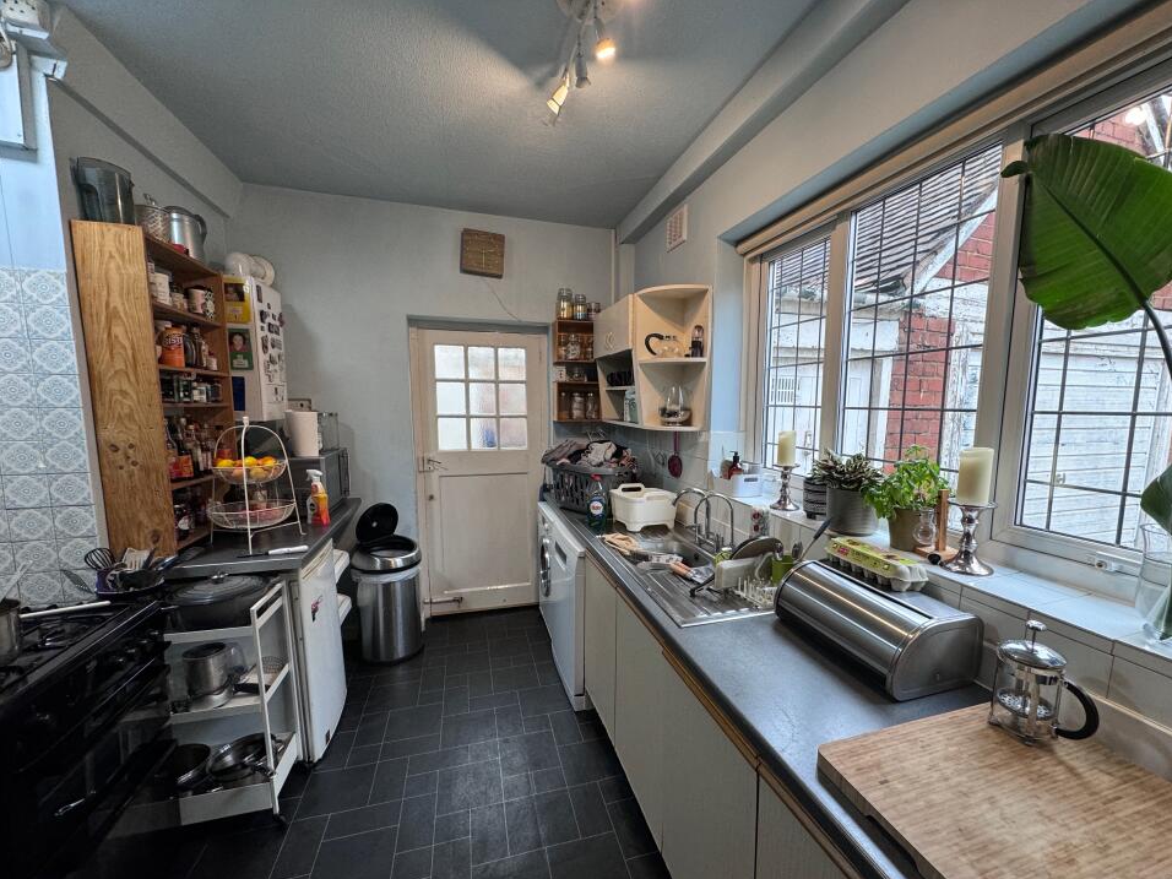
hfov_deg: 98.0
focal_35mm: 15
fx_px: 508
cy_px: 470
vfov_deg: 81.6
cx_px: 625
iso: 160
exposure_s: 1/99
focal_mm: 2.22
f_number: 2.2
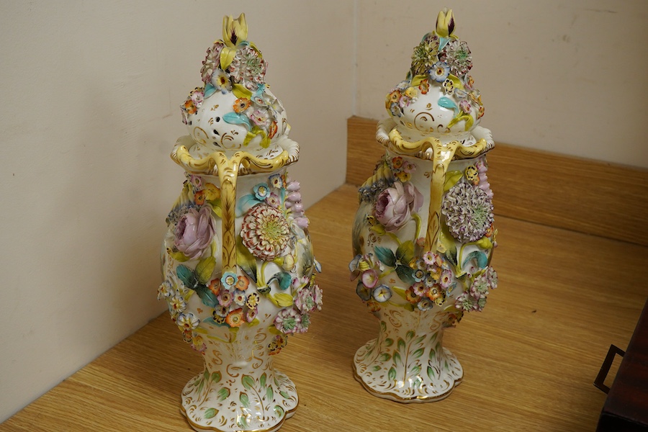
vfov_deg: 29.9
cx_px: 324
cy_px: 216
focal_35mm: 45
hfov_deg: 43.6
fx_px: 810
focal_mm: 30
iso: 1250
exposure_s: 1/125
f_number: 10
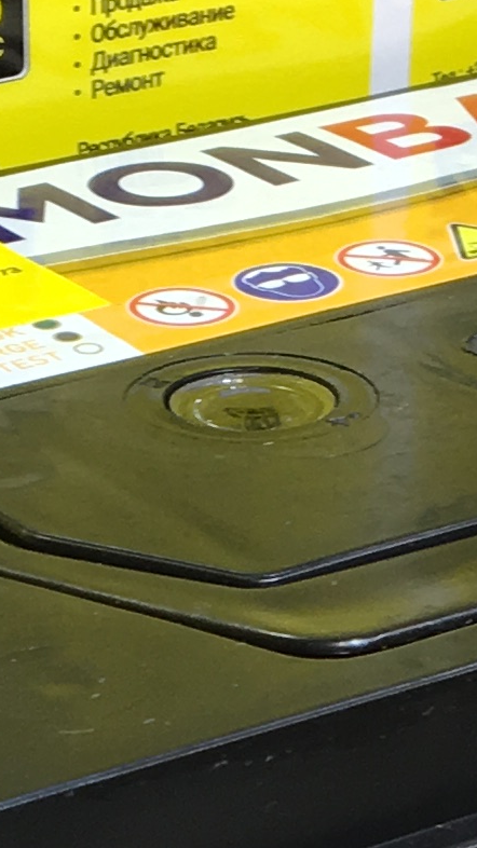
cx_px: 271
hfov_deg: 7.5
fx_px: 3643
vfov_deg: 12.9
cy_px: 1047
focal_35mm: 162
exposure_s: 1/50
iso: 25
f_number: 2.2
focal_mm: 4.15
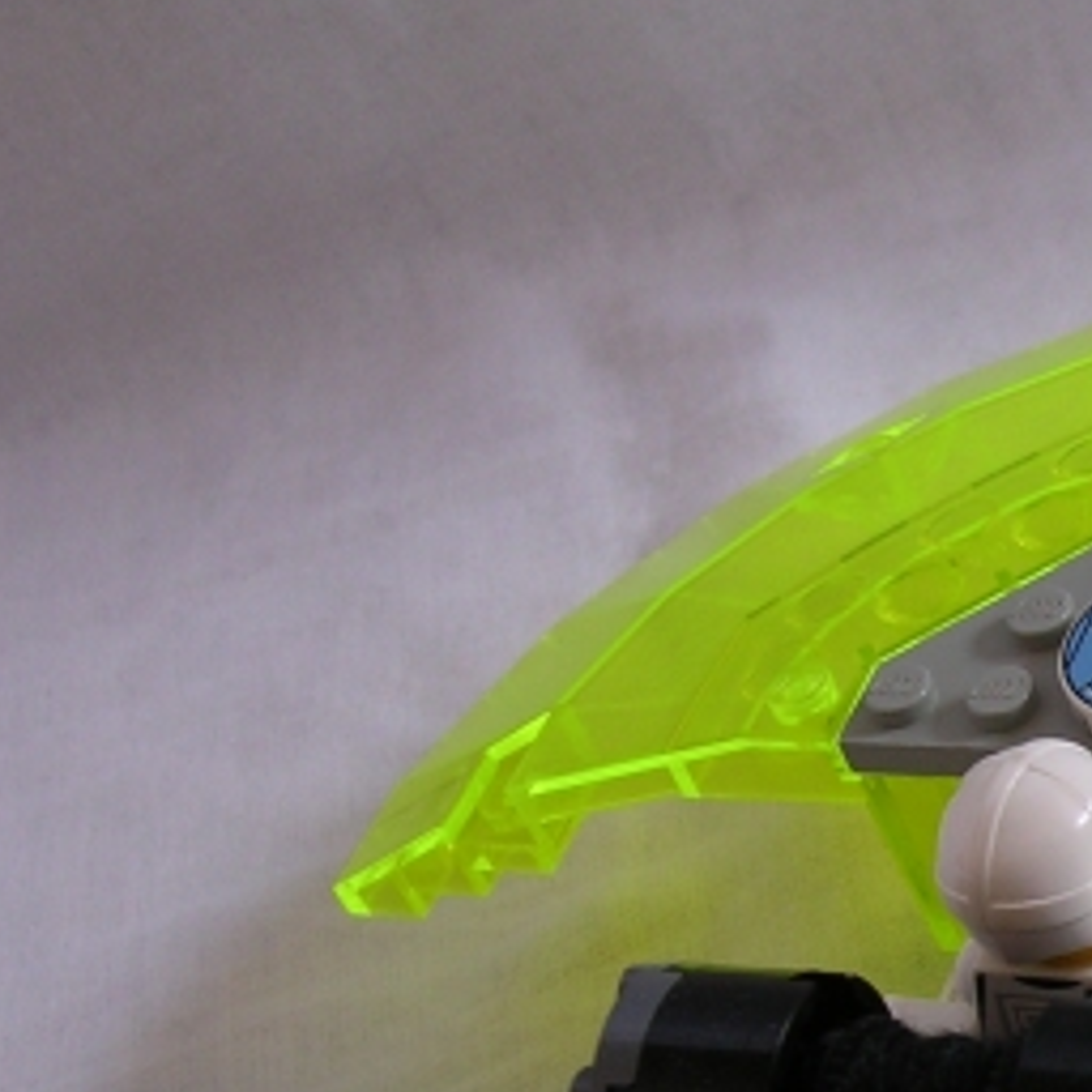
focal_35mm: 84
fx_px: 2998
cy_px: 904
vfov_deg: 20.4
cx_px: 1339
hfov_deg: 19.4
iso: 100
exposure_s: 1/34.7
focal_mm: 5.8
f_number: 2.8
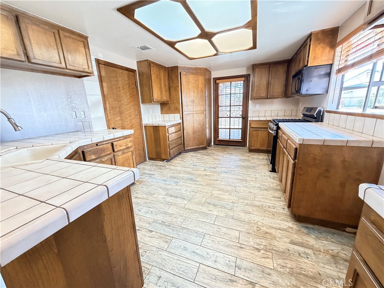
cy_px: 144
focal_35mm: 14
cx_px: 192
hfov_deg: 102.1
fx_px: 155
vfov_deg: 85.7
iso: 640
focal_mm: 2.22
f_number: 2.2
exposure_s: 1/60
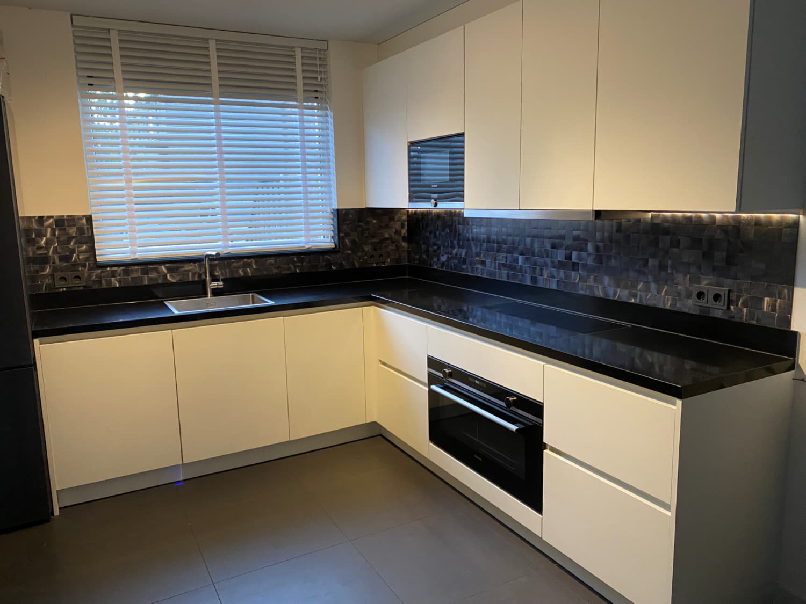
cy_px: 302
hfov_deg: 67.3
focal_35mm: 26
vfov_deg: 53.1
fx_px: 605
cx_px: 403
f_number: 1.8
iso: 250
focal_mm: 4.2
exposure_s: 1/60
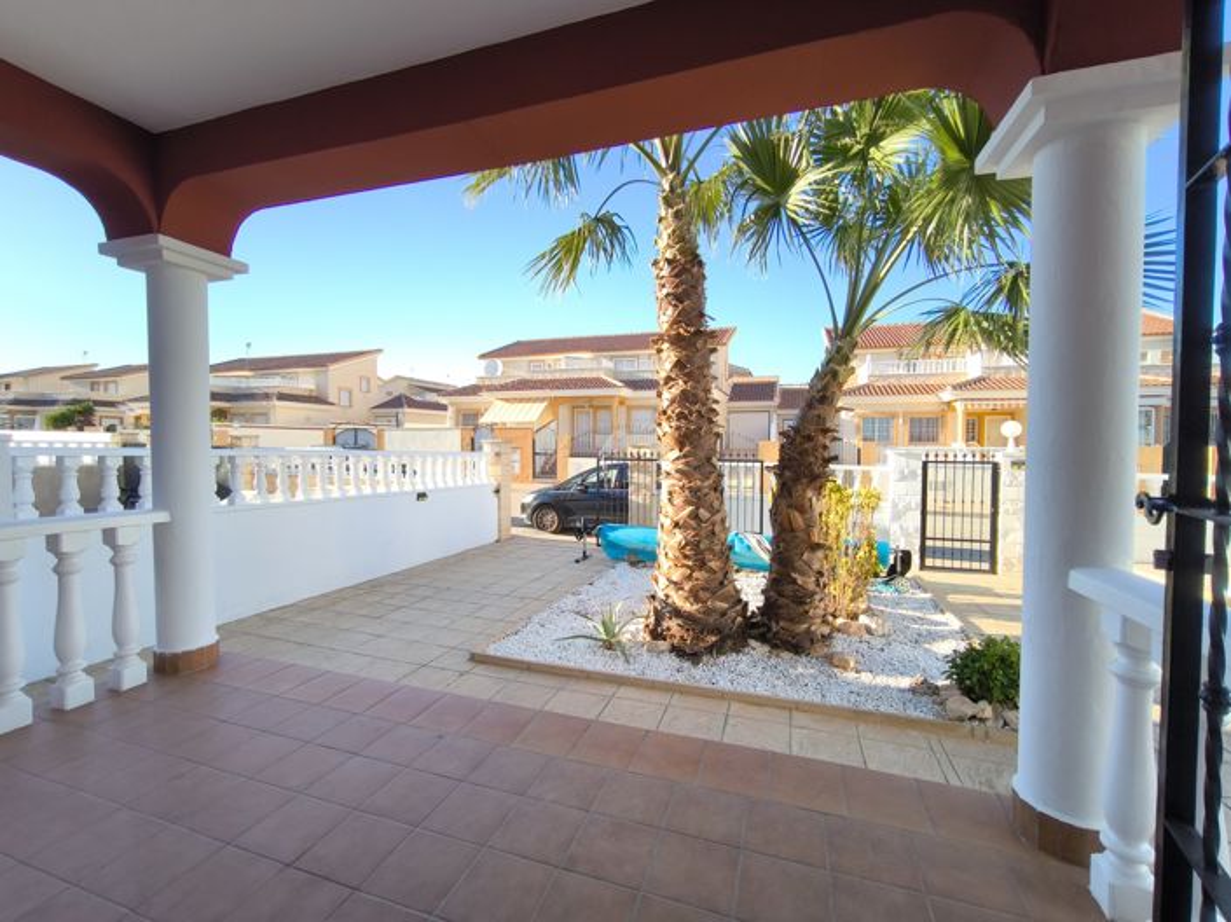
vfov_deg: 81.7
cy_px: 461
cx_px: 616
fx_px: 533
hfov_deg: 98.2
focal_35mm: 15
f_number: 2.2
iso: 50
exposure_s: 1/297
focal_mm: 1.91
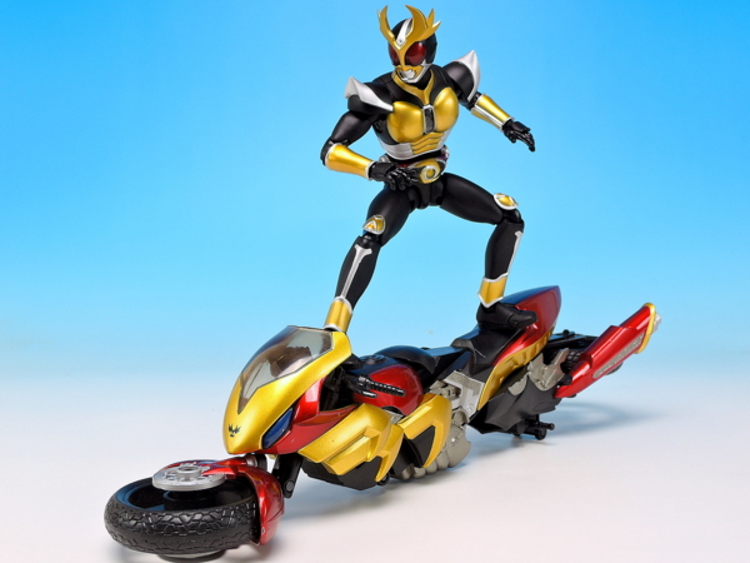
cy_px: 282
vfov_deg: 29.1
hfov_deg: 38.2
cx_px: 375
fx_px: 1083
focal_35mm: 50
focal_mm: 10.7
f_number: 6.3
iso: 80
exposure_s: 1/1.3
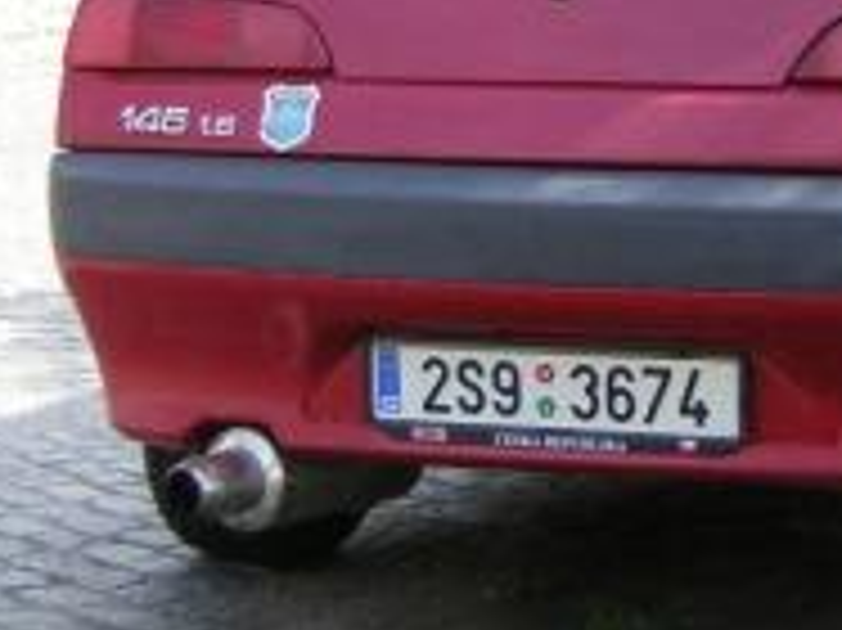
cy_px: 171
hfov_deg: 12.4
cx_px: 837
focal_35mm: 158
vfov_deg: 9.4
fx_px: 3841
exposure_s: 1/133
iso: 50
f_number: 3.5
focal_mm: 8.6
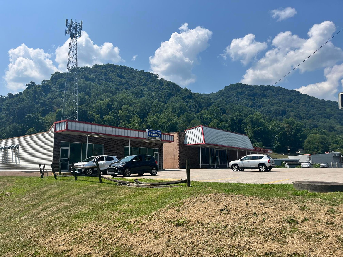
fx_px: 258
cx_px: 172
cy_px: 128
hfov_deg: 67.3
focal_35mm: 26
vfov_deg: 53.1
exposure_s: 1/4854
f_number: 1.6
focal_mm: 5.1
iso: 50
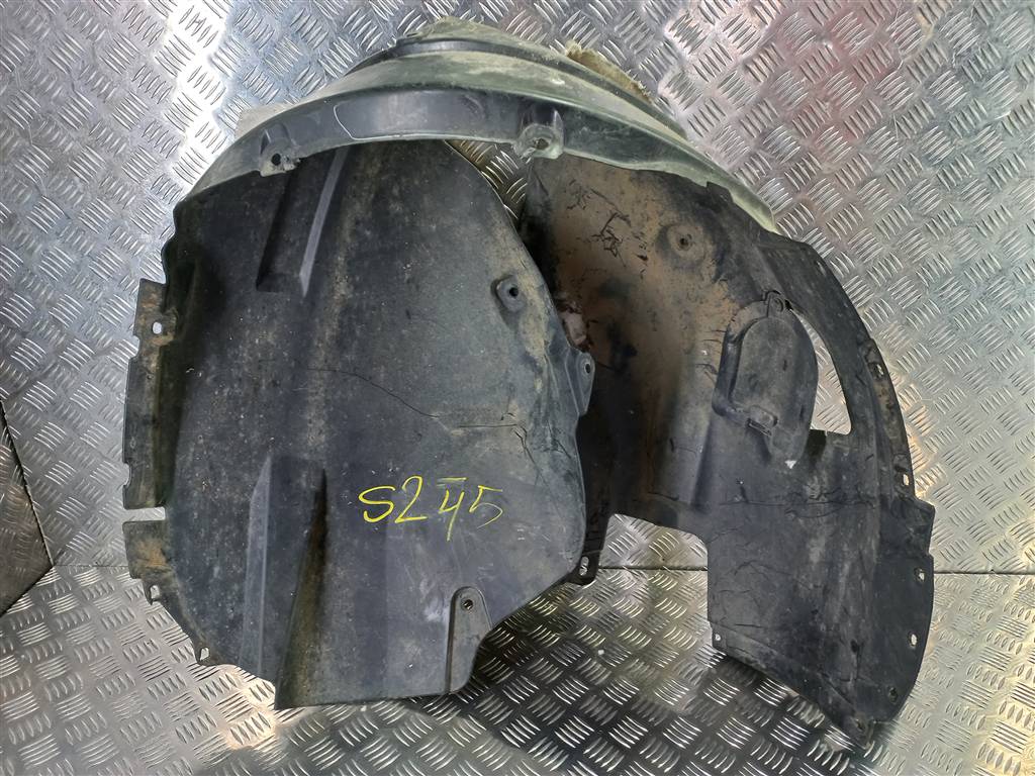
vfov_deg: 54.9
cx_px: 518
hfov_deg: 69.4
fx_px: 747
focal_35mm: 25
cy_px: 388
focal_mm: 4.6
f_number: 1.8
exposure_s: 1/50
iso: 80
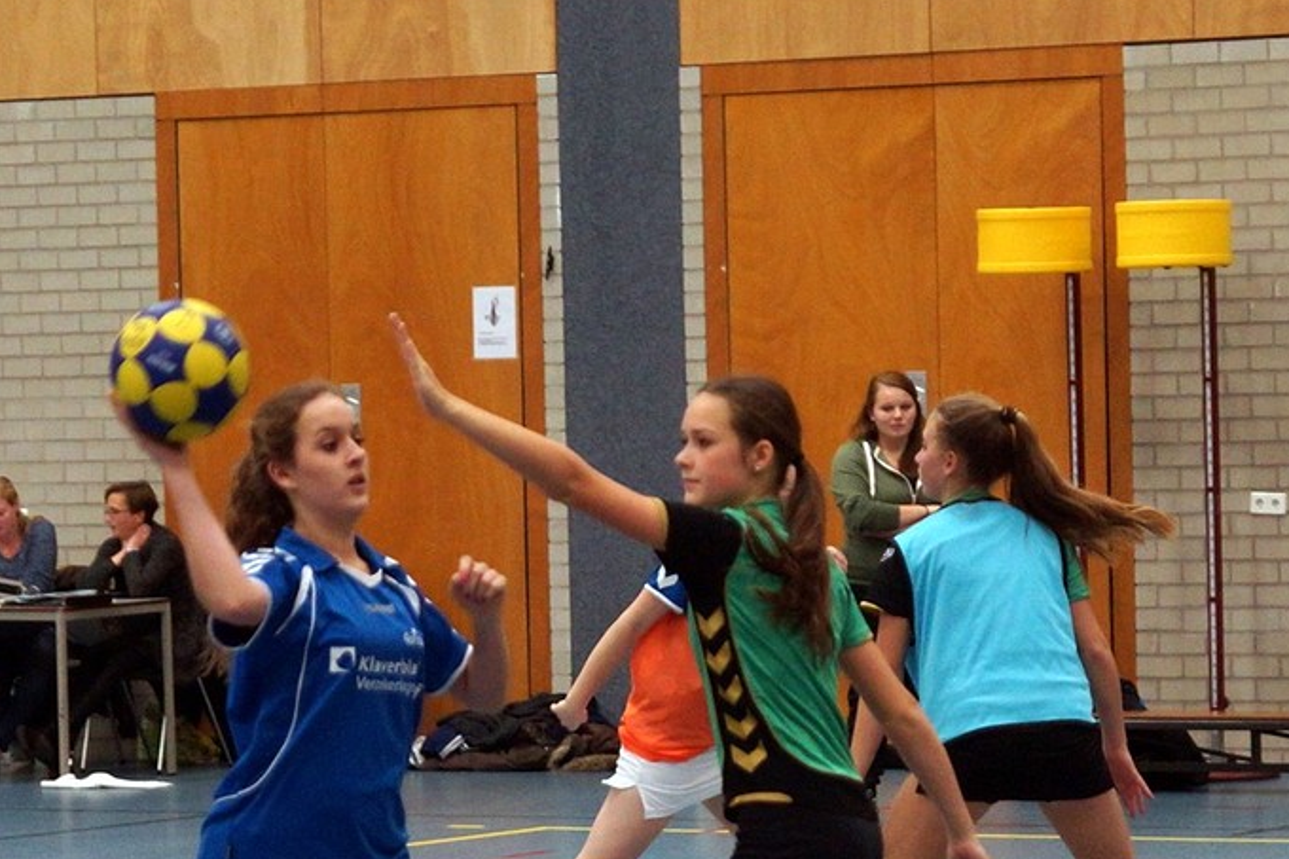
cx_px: 645
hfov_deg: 18.1
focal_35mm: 113
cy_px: 677
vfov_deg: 12.1
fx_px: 4045
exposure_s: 1/250
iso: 1000
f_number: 2.8
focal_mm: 50
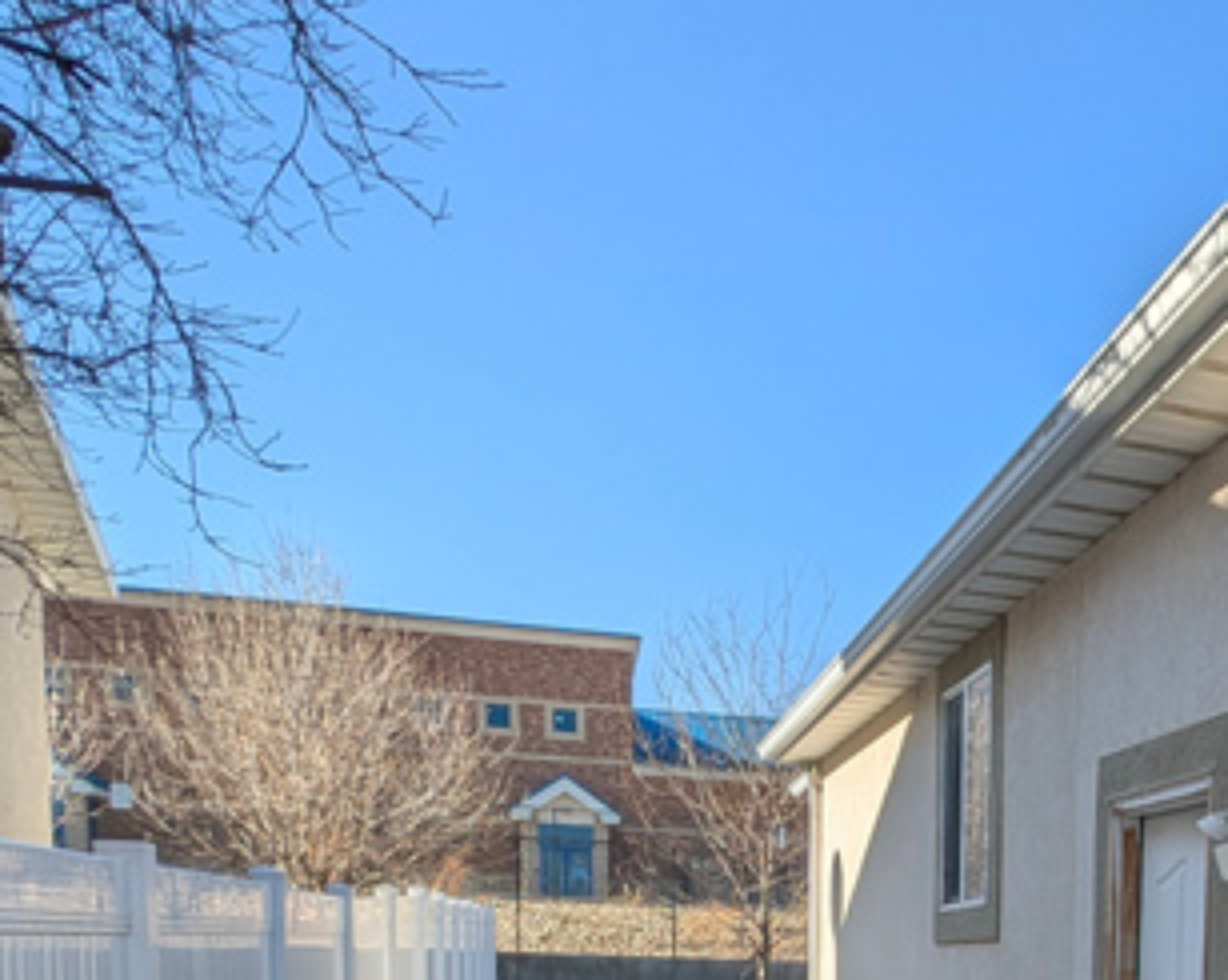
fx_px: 1416
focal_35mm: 39
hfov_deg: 43.2
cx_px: 1088
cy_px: 1120
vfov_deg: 32.7
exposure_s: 1/1555
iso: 36
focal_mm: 2.23
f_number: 1.95
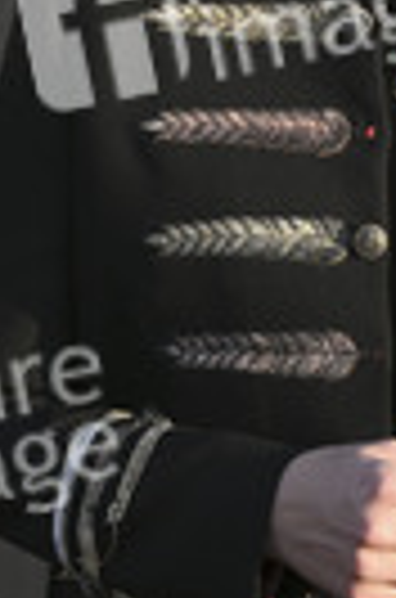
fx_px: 4097
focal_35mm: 247
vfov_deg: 8.4
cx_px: 378
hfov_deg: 5.5
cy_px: 229
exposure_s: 1/320
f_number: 10
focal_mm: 82
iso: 320
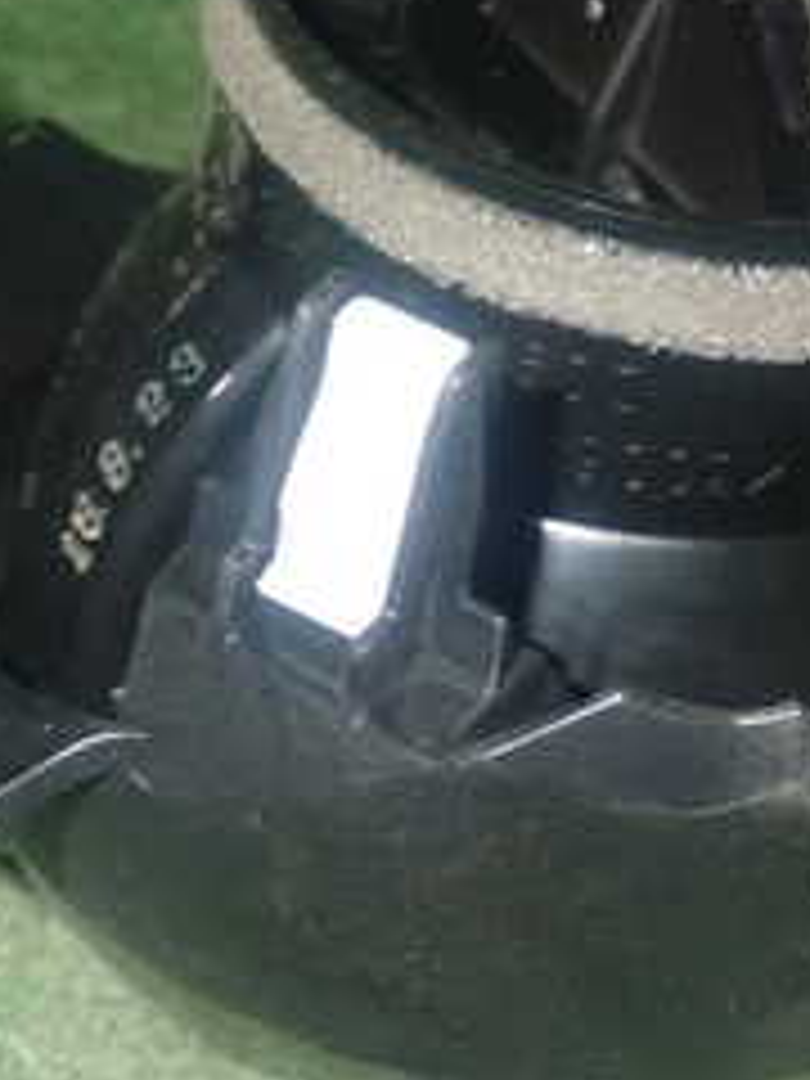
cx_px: 819
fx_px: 3432
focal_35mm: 110
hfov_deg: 13.3
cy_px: 261
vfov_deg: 17.8
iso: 800
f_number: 9
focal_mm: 7.84
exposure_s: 1/40
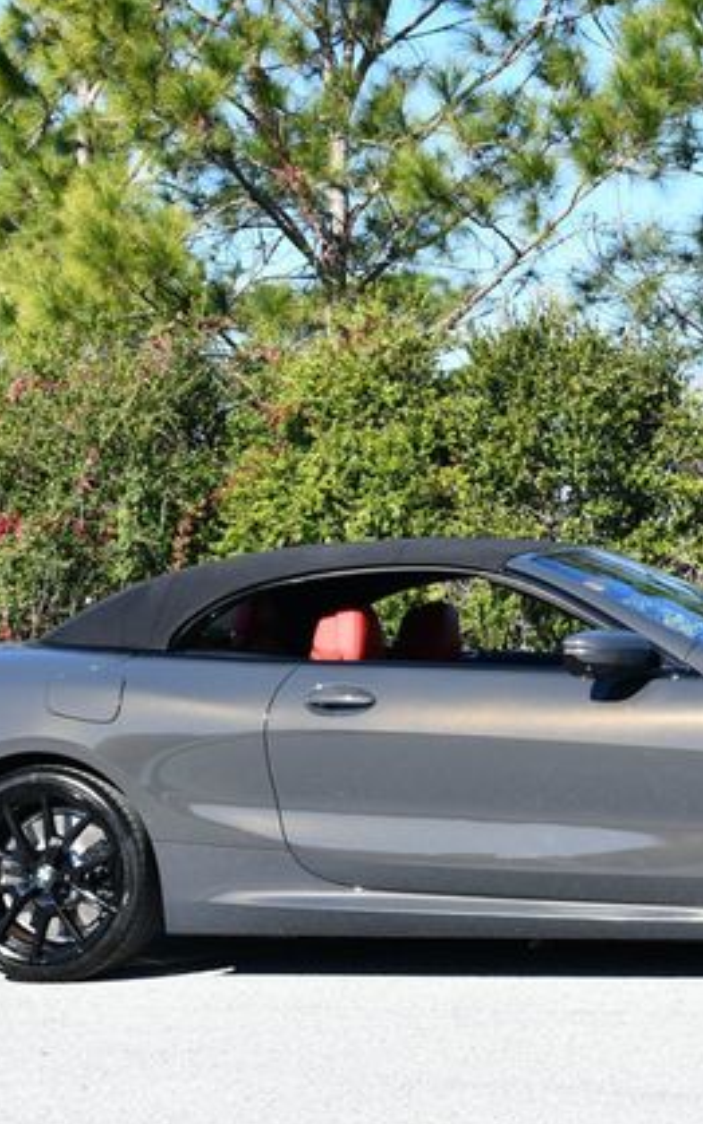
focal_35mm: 109
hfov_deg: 12.0
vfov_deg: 19.1
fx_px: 3340
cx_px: 580
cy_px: 569
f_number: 8
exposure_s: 1/250
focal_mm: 35
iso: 160
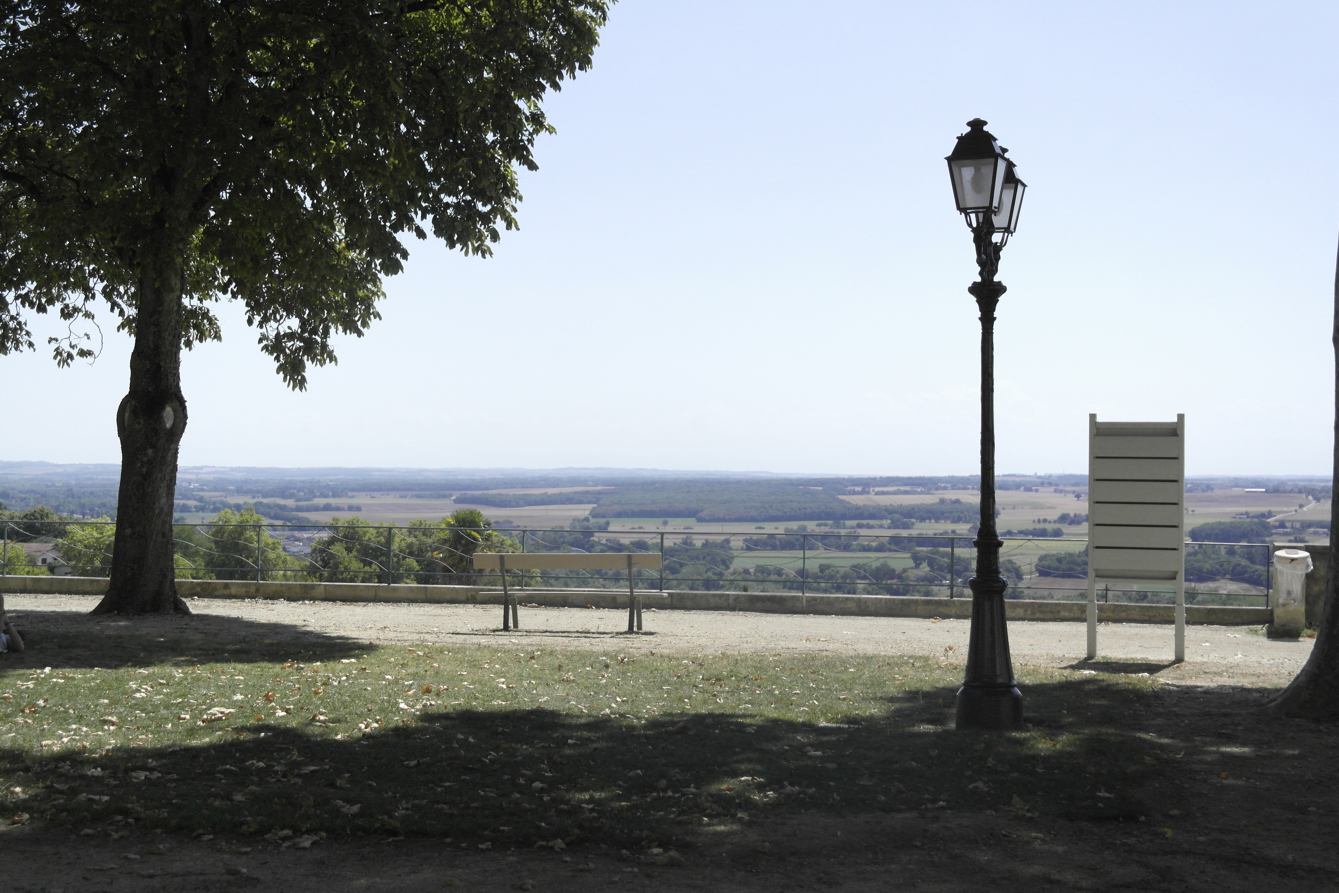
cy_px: 446
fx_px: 1971
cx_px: 670
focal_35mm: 53
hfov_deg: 37.5
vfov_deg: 25.5
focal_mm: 35
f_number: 5.6
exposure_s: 1/4000
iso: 1600
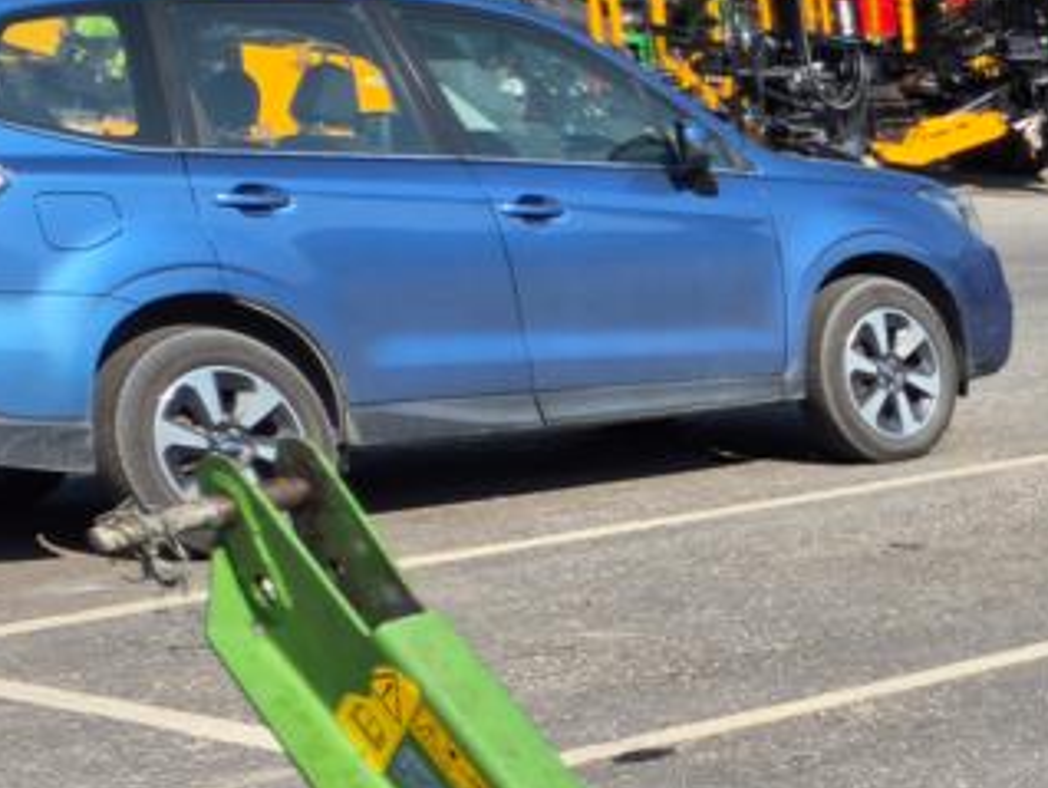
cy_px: 1319
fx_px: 2424
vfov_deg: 16.2
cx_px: 1699
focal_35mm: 80
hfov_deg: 20.0
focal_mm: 5.4
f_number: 1.8
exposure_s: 1/1312
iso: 25
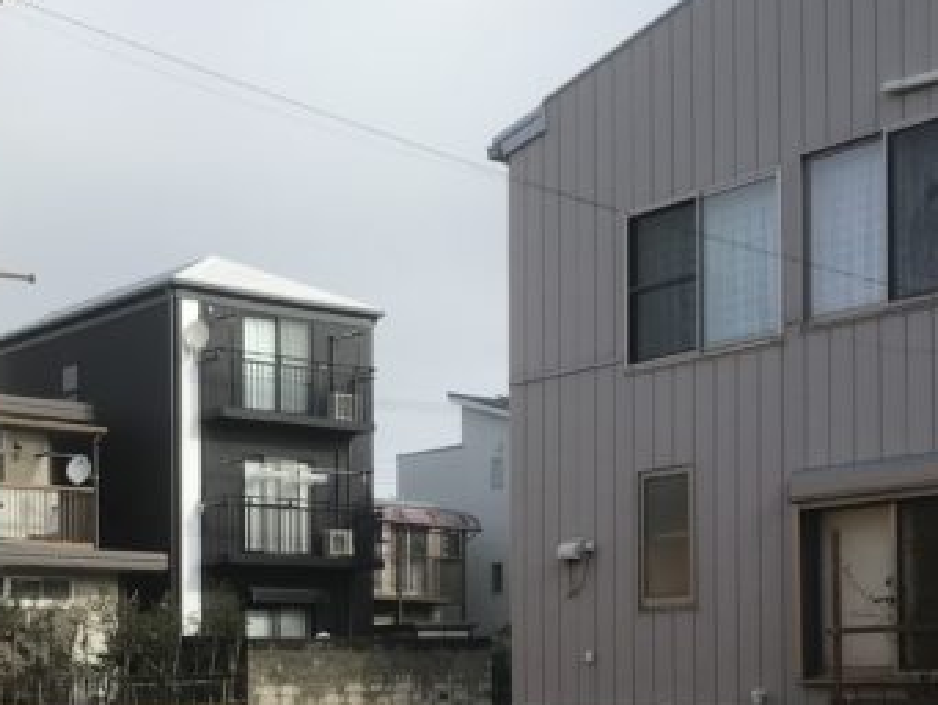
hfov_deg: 30.6
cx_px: 352
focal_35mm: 63
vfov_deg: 22.7
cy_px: 647
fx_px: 1708
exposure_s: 1/1294
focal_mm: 3.99
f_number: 1.8
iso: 20
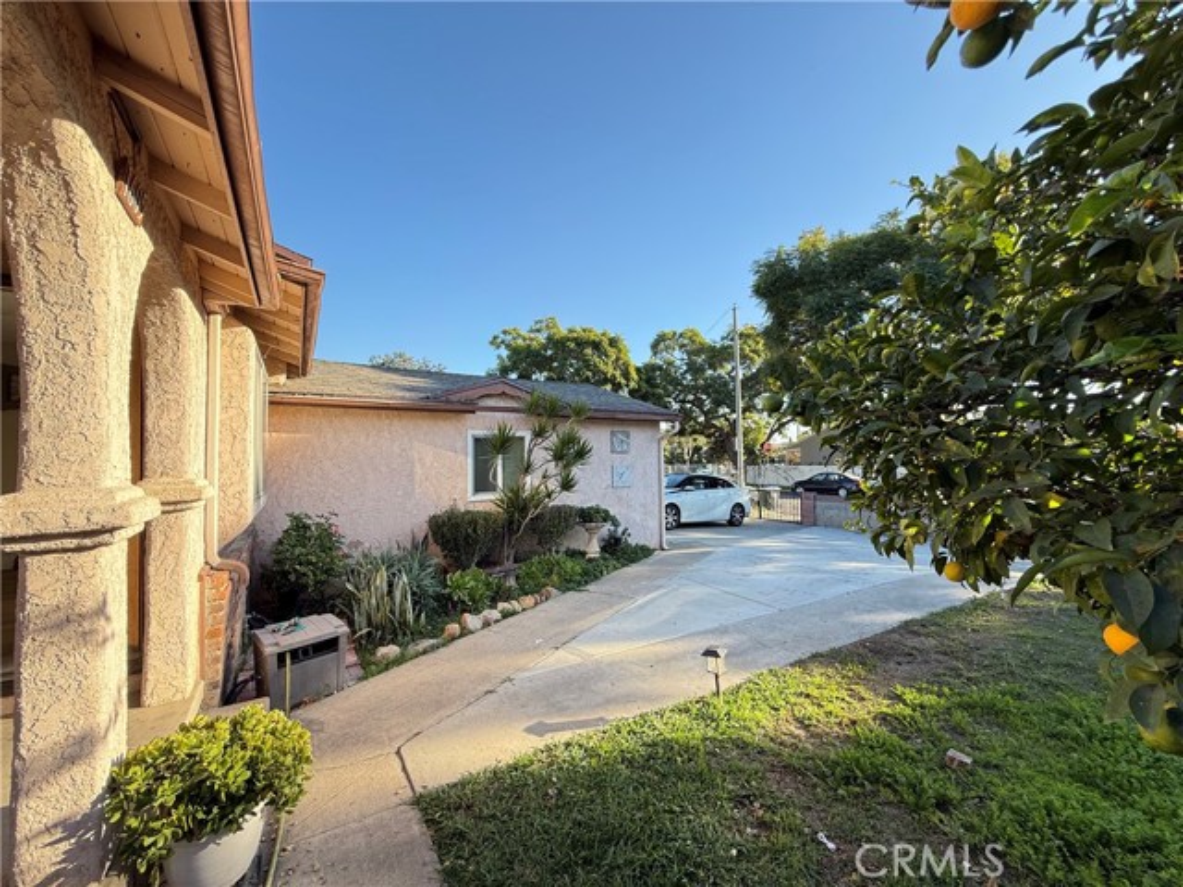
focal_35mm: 14
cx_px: 592
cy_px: 444
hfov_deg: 102.1
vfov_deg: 85.7
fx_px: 478
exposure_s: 1/241
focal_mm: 2.22
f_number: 2.2
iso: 50
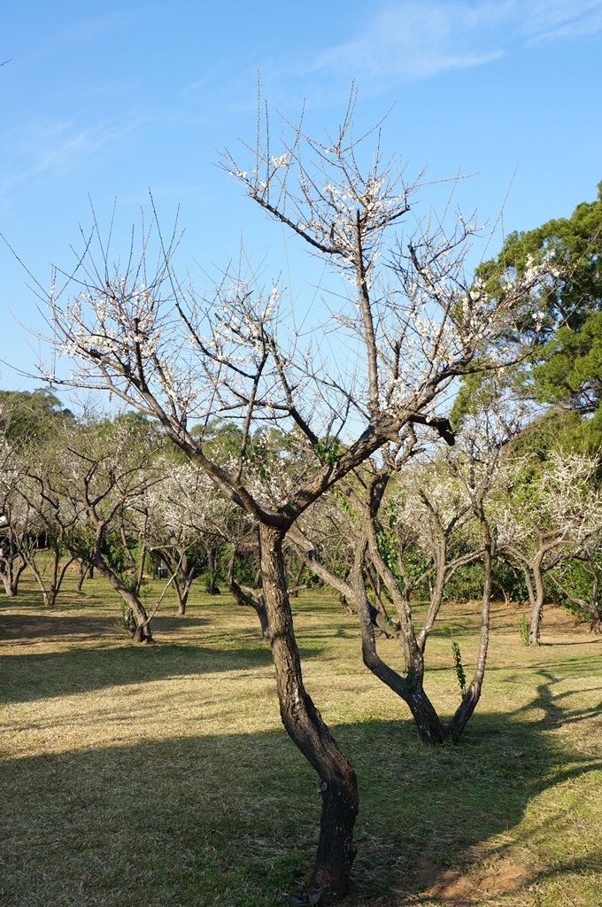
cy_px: 454
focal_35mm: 32
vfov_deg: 59.6
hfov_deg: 41.6
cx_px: 301
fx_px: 792
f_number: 9
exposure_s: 1/80
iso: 100
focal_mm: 21
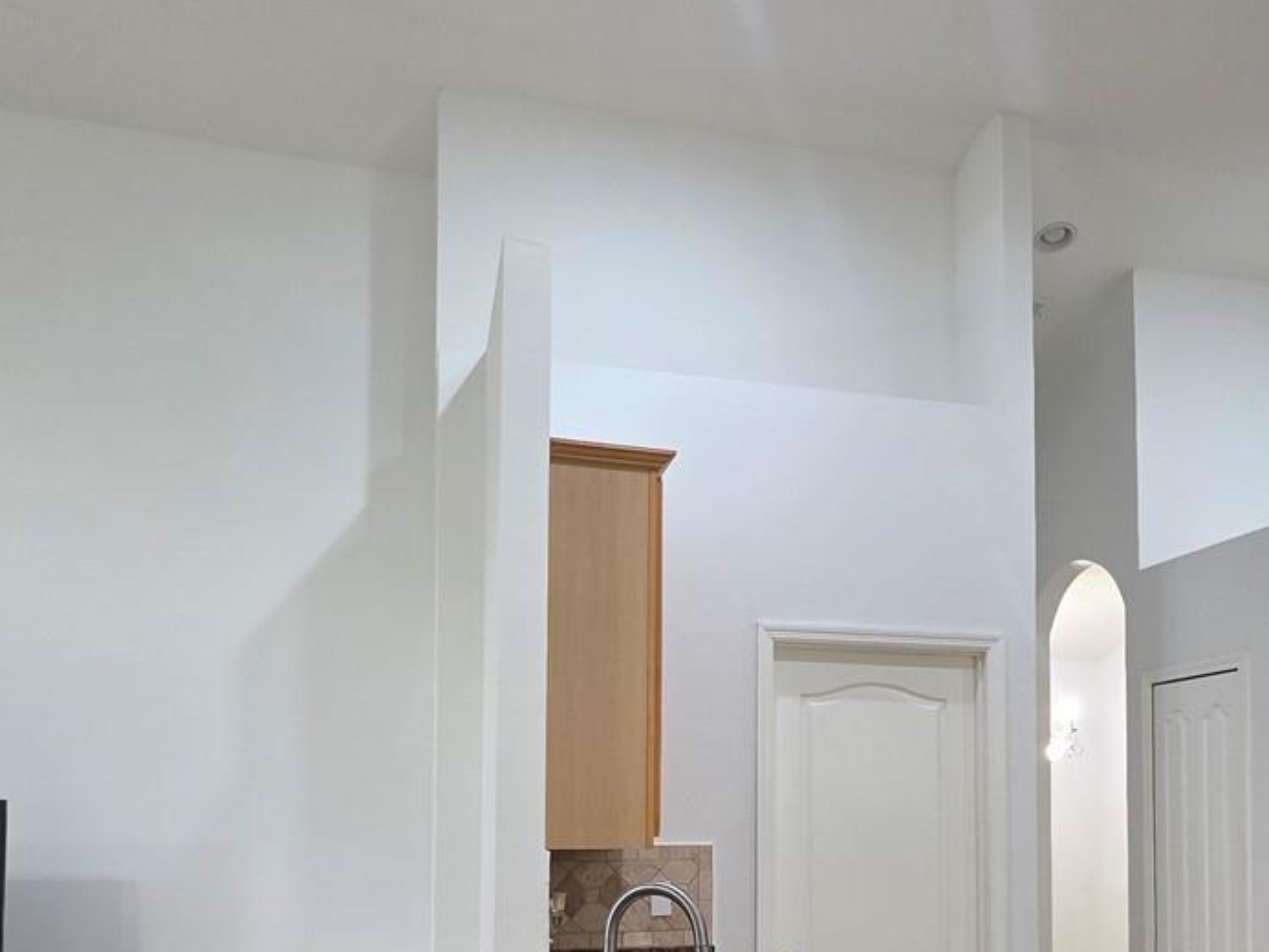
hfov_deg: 59.3
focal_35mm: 30
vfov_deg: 43.8
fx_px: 1100
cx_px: 786
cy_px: 807
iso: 250
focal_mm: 2.2
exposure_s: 1/120
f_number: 1.9
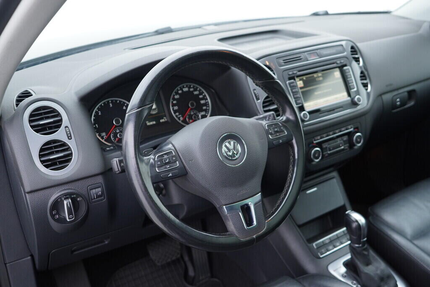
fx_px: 430
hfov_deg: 53.1
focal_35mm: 36
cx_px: 215
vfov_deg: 36.9
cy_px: 144
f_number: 2.8
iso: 250
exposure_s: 1/40
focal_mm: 24
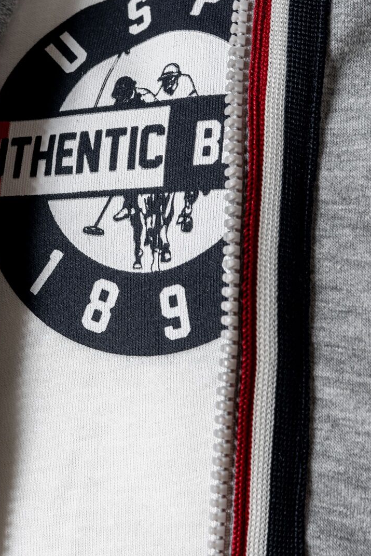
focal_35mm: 84
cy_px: 263
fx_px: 1297
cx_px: 122
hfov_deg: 16.2
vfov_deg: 24.2
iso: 160
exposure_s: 1/160
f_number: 11
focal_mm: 50
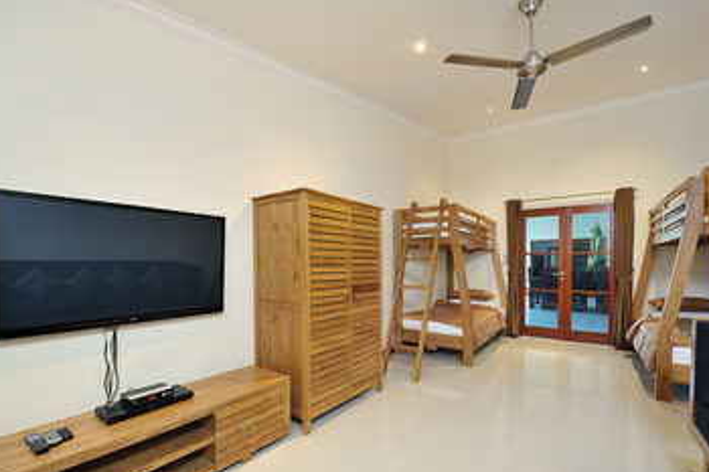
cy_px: 265
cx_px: 357
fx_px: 315
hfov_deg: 96.8
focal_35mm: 16
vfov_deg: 73.4
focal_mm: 14
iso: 200
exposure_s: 2
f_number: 13
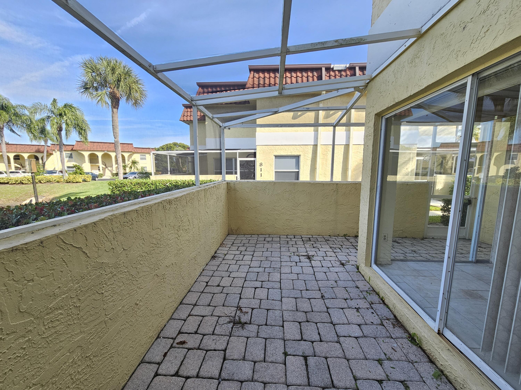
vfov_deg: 89.9
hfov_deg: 106.2
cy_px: 195
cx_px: 260
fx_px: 196
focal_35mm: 13
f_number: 2.2
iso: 50
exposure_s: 1/218
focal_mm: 2.2
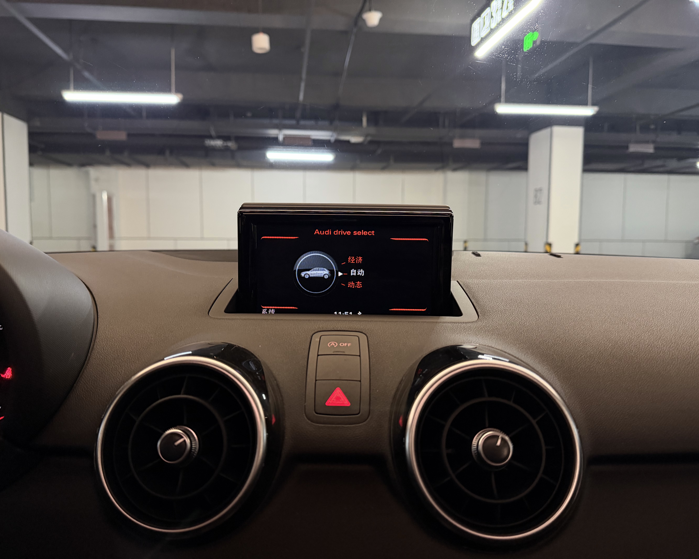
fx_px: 517
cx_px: 336
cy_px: 280
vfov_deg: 56.8
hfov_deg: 68.1
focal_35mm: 25
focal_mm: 6.76
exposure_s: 1/33
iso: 640
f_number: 1.78
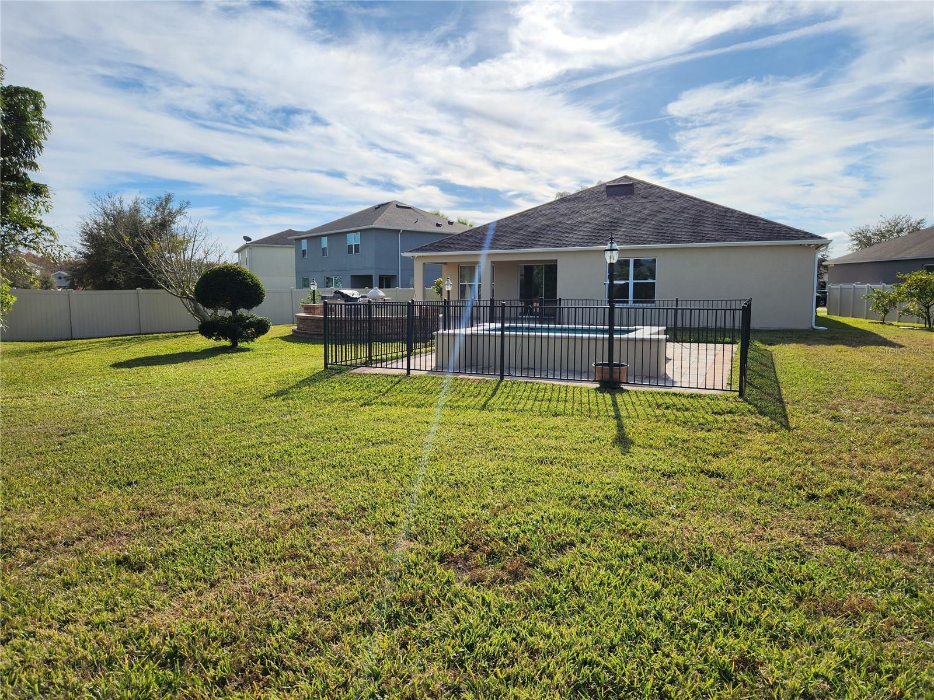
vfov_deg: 58.9
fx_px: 621
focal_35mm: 23
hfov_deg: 73.9
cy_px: 350
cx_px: 467
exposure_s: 1/3569
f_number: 1.8
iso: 20
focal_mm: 5.4
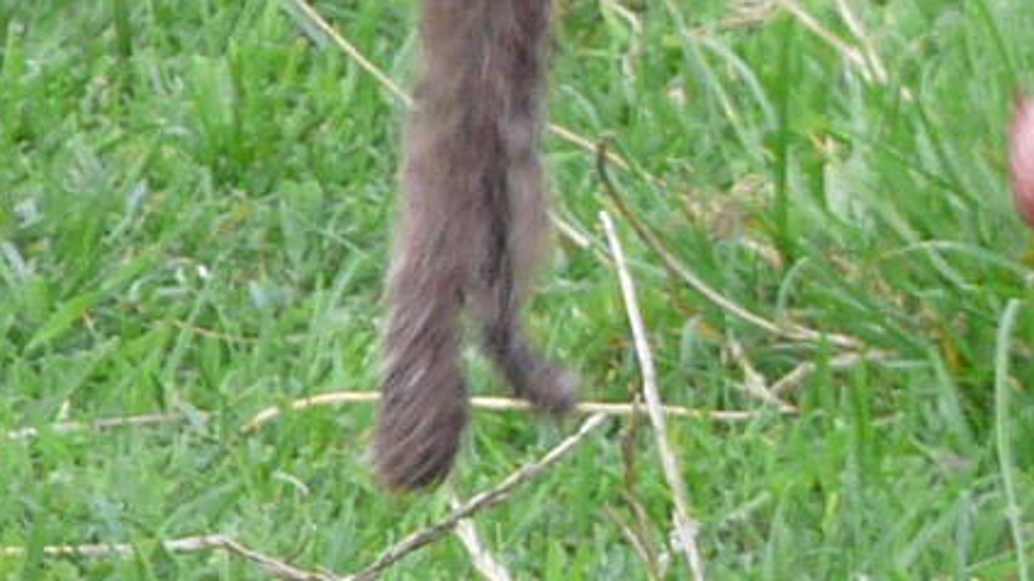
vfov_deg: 0.8
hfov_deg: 1.4
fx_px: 42851
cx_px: 1757
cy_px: -508
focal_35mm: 1563
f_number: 4
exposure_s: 1/160
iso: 100
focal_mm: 39.3
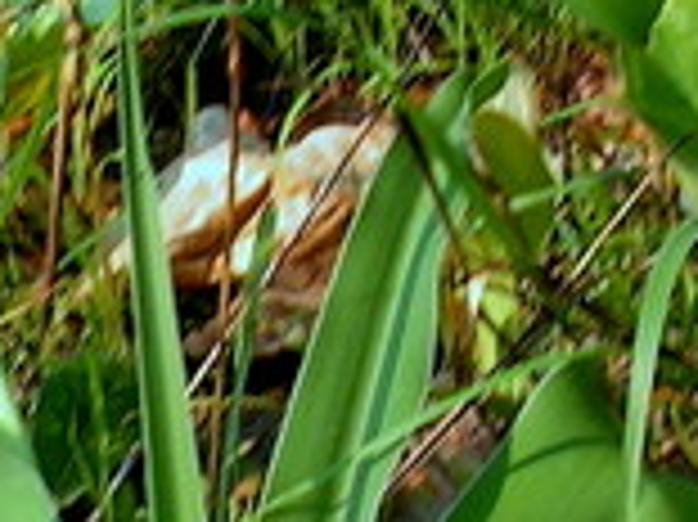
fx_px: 3949
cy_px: 117
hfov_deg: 10.0
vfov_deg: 7.6
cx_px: 32
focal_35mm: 196
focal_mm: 6.3
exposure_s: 1/80
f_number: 5.6
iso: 50
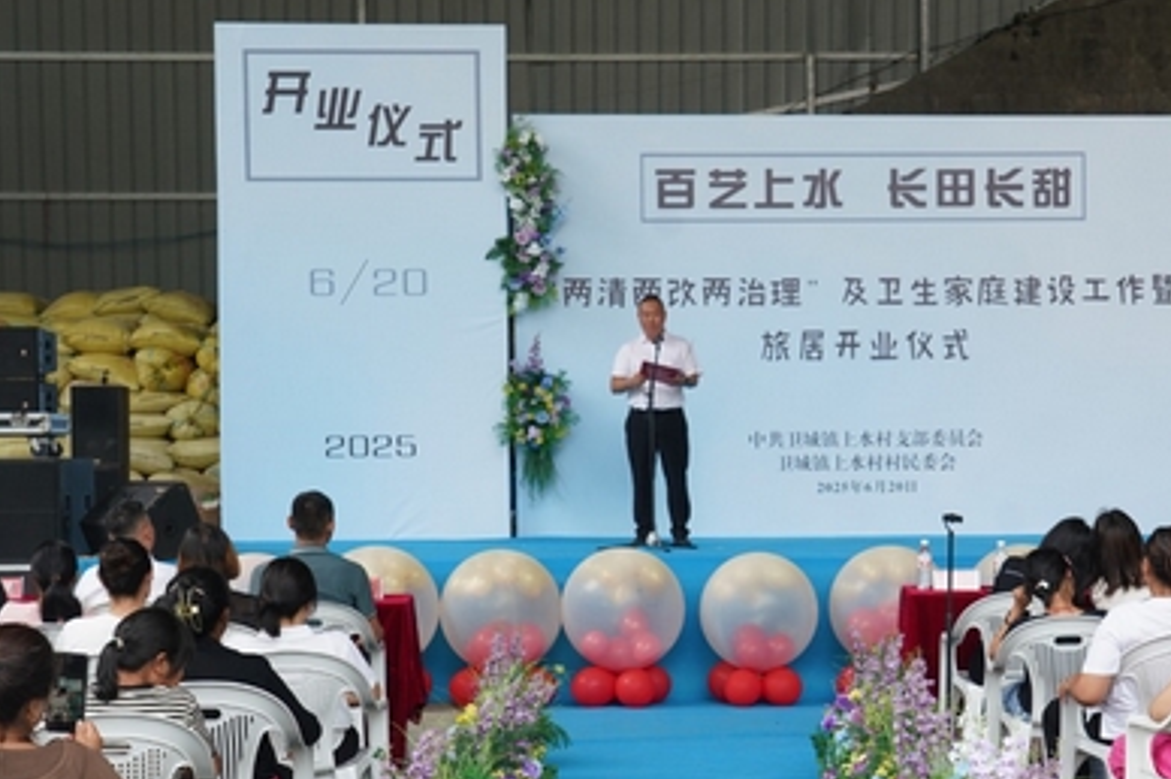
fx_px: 2535
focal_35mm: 78
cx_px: 758
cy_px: 534
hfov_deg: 25.9
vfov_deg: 17.4
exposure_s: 1/80
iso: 250
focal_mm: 42
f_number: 7.1
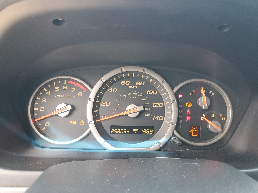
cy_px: 96
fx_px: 194
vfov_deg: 53.1
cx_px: 129
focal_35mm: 26
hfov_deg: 67.3
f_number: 1.5
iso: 71
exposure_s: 1/60.2
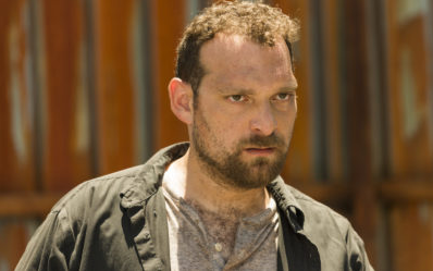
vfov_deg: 6.4
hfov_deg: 10.2
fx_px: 2420
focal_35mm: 205
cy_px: 127
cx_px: 216
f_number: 4
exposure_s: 1/500
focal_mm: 200
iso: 200
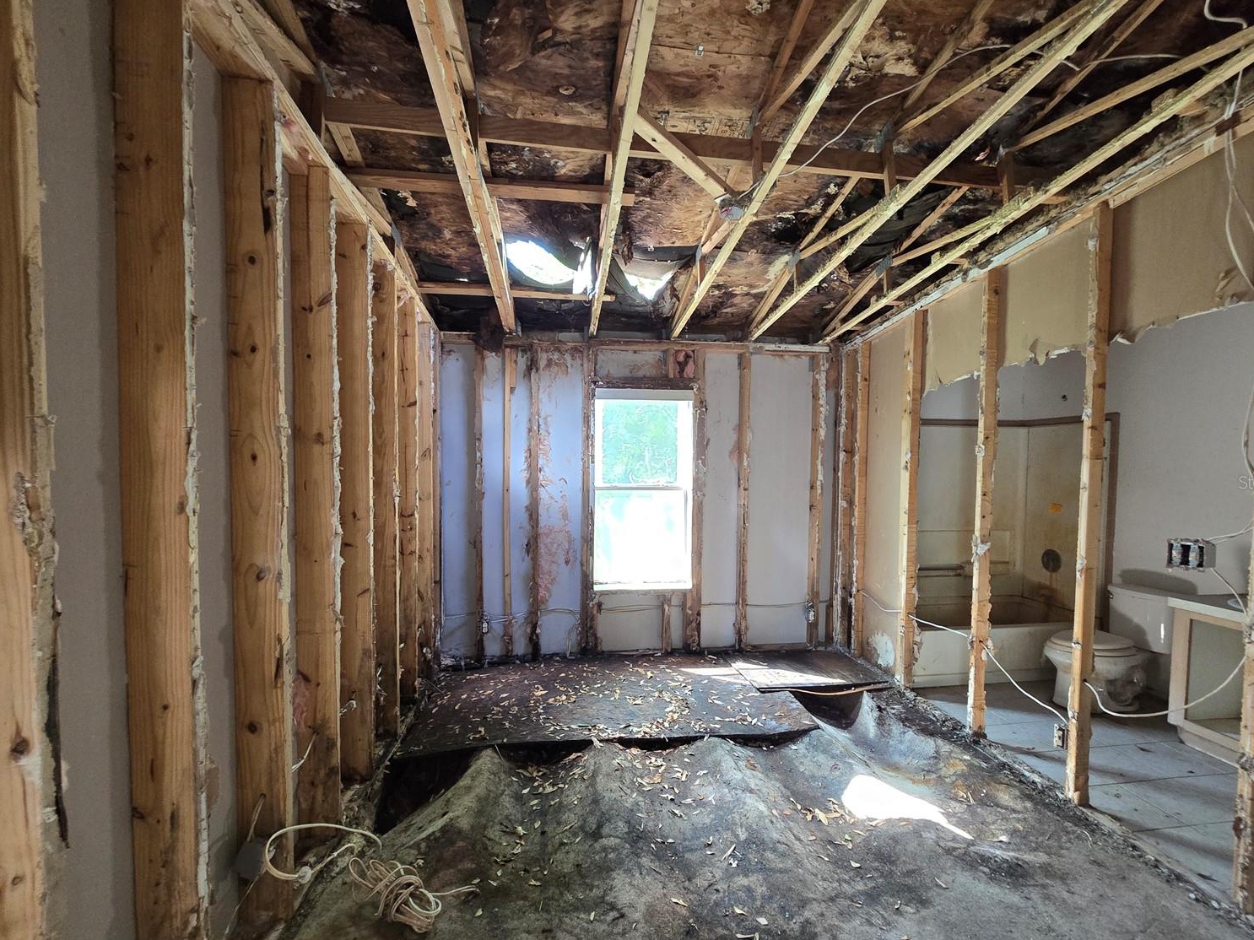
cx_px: 643
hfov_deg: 102.0
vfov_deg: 85.6
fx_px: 507
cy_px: 482
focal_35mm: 14
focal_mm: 2.2
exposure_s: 1/60
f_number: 2.2
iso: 400
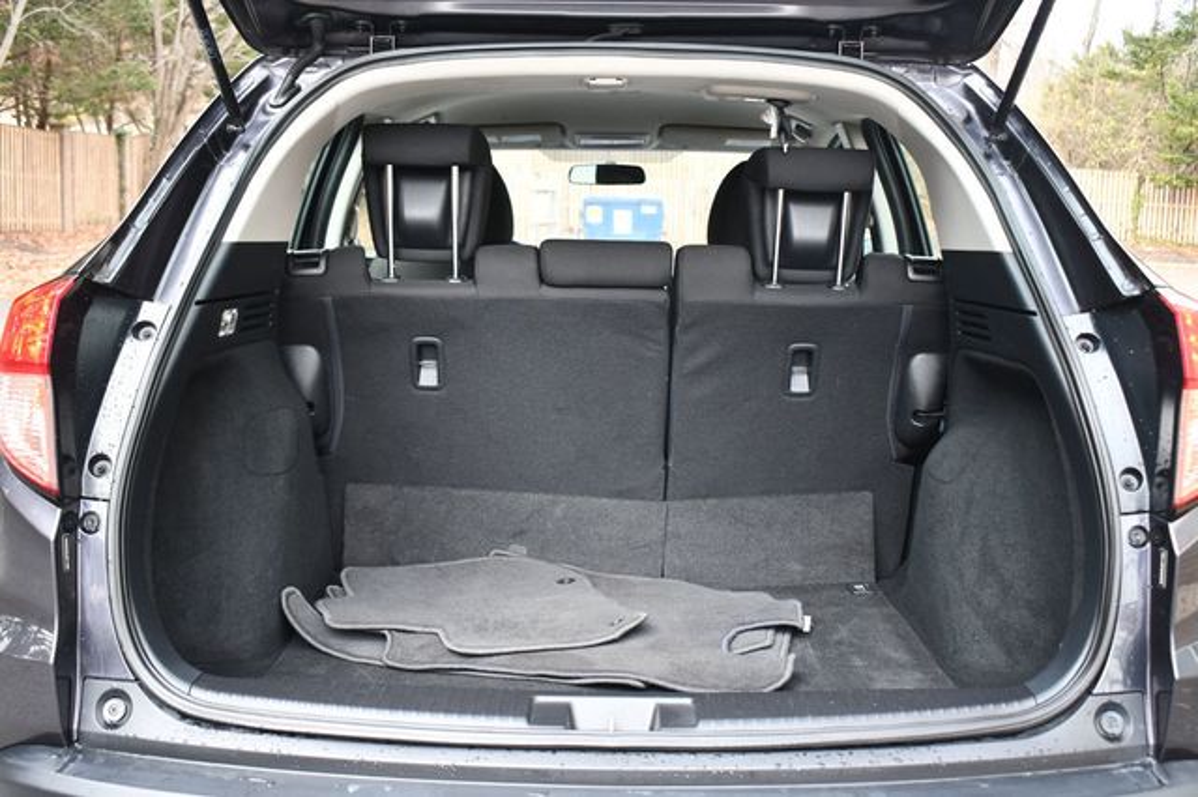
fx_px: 1231
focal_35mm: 37
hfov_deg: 51.9
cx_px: 599
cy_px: 398
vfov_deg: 35.9
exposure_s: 1/160
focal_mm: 25
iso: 800
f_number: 4
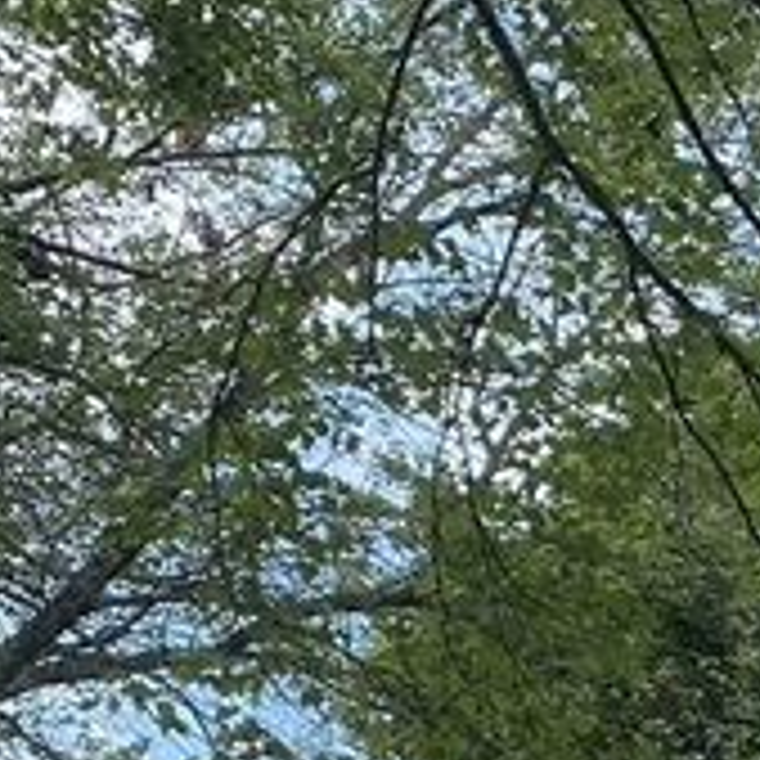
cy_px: 1610
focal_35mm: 139
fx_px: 3453
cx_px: 1686
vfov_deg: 11.2
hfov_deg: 11.0
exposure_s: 1/711
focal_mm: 4.25
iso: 32
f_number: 1.8
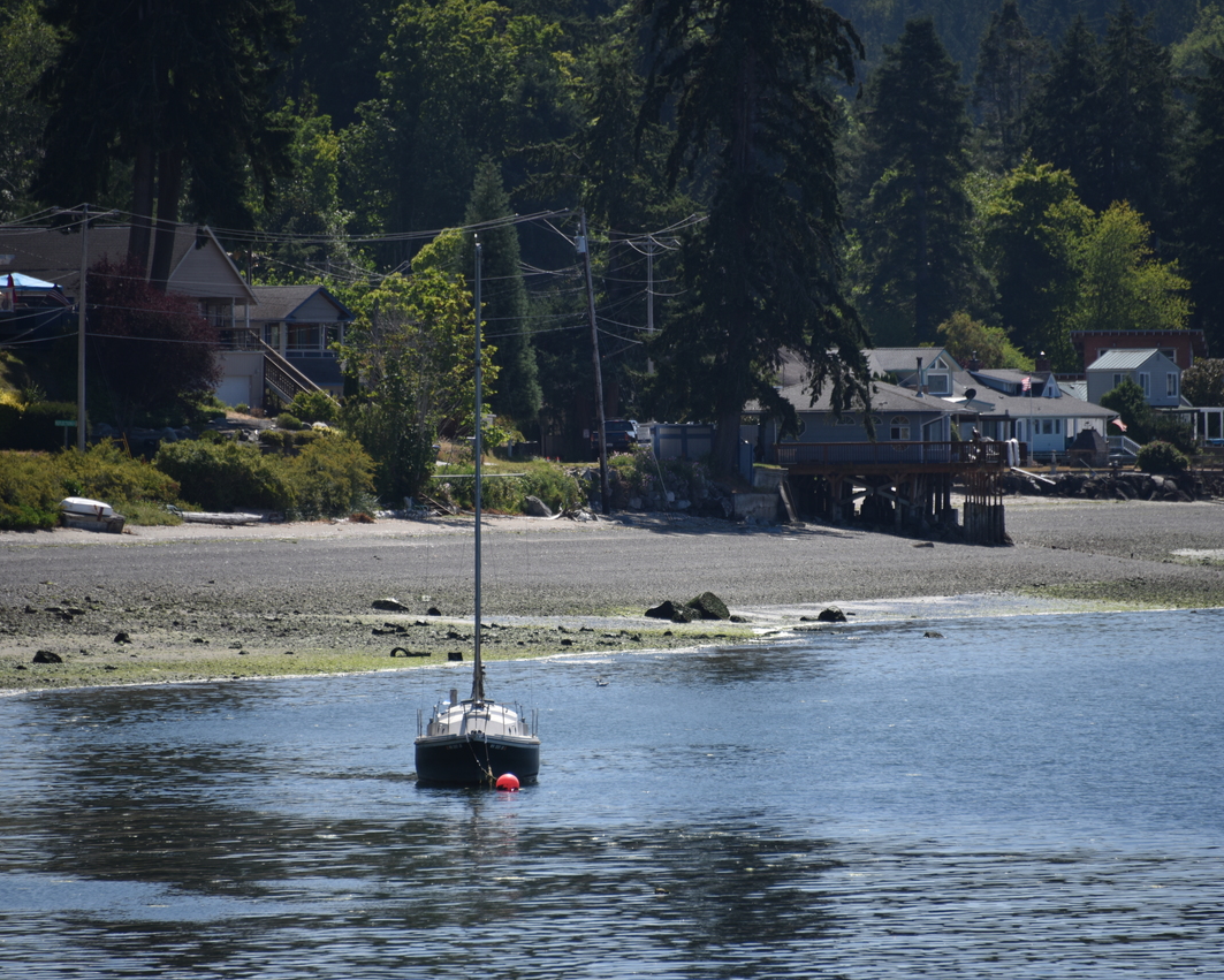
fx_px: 12284
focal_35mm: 339
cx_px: 625
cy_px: 491
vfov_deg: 4.6
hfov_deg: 5.7
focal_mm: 300
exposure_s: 1/640
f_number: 5.6
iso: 100
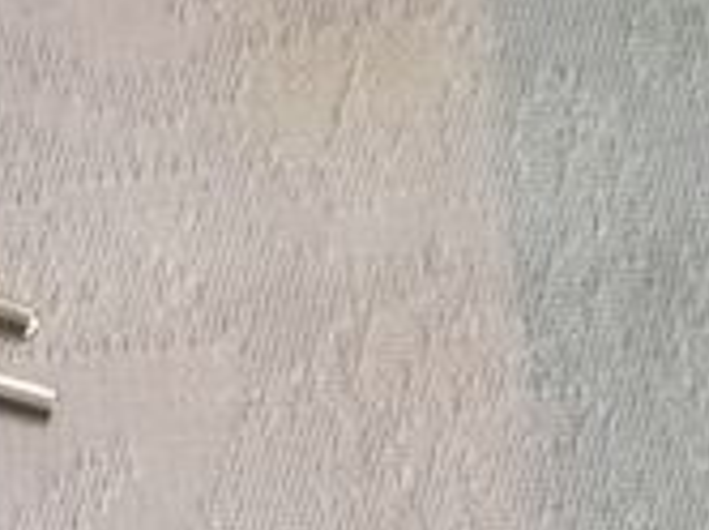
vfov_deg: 9.0
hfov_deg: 10.1
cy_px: 637
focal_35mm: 163
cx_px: -1140
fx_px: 3334
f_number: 2
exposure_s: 1/25
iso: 500
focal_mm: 3.79
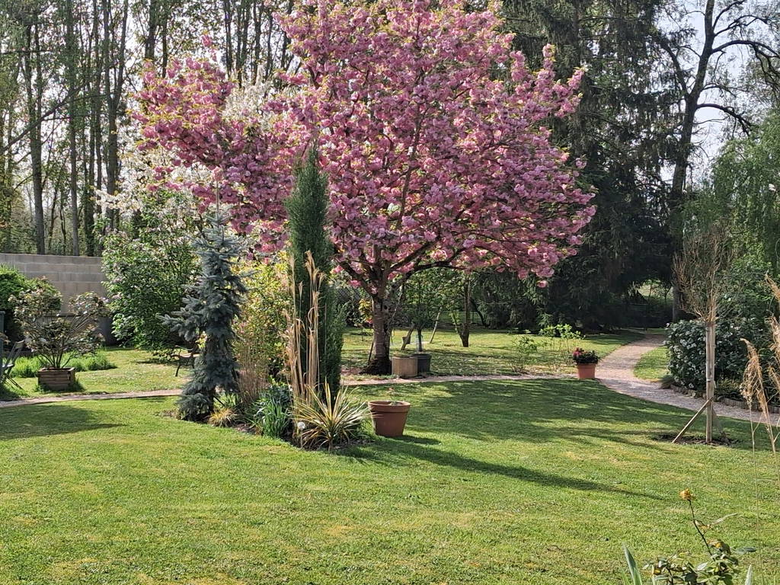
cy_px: 292
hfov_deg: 65.3
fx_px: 608
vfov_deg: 51.4
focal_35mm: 27
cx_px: 390
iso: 20
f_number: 1.8
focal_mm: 4
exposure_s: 1/500
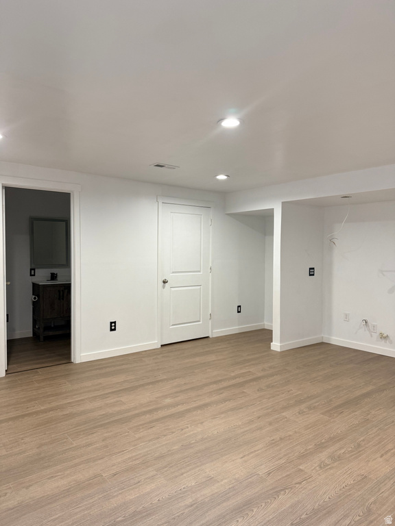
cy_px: 263
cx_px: 198
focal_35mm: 24
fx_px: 365
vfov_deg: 71.6
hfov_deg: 56.8
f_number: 1.78
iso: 125
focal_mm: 6.76
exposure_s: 1/60
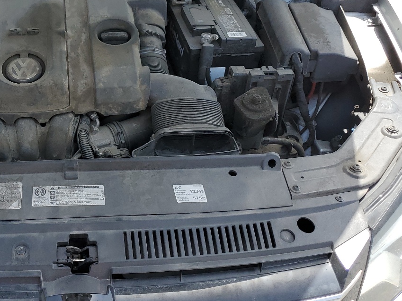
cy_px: 100
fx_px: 569
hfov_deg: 36.9
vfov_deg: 29.5
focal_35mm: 49
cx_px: 57
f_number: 1.5
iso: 50
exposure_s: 1/1111
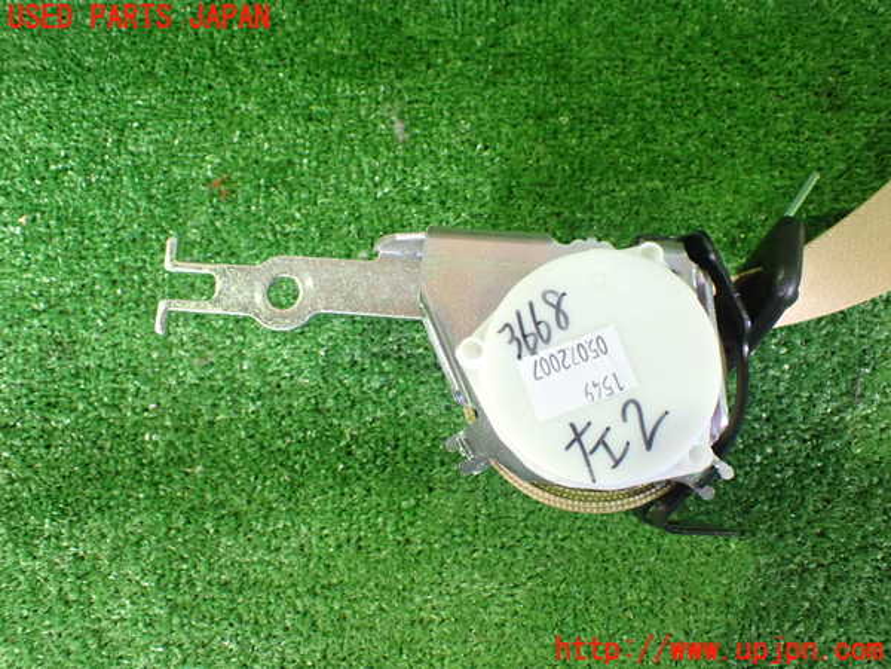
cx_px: 446
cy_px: 334
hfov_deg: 60.0
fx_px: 772
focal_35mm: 30
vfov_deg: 46.8
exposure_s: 1/40
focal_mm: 5.4
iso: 800
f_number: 2.3
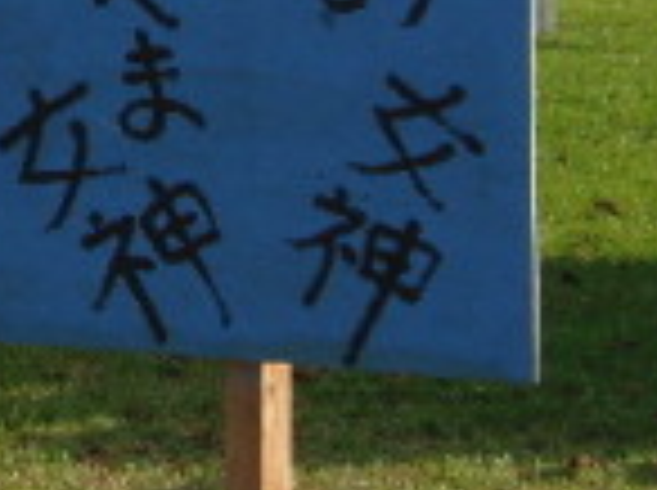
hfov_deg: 11.4
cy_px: -218
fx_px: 3183
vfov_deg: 8.6
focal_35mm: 168
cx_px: -238
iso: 64
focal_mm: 9.1
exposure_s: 1/400
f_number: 3.8
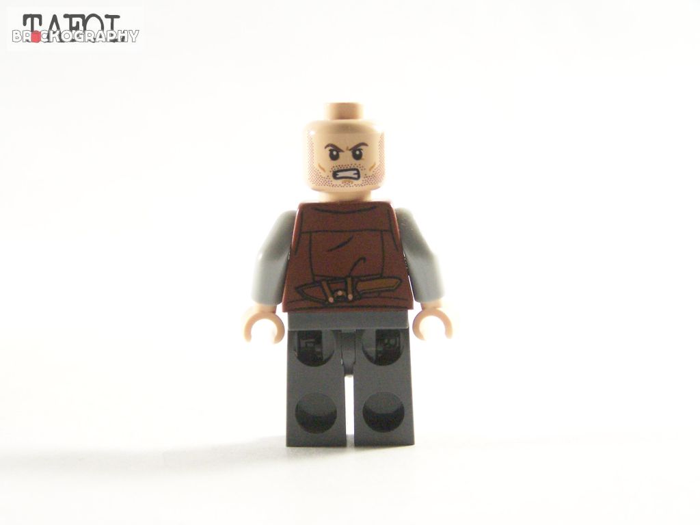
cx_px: 350
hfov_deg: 23.8
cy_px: 262
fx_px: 1658
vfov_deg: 18.0
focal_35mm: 82
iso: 400
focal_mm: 13.7
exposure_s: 1/60
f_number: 3.2
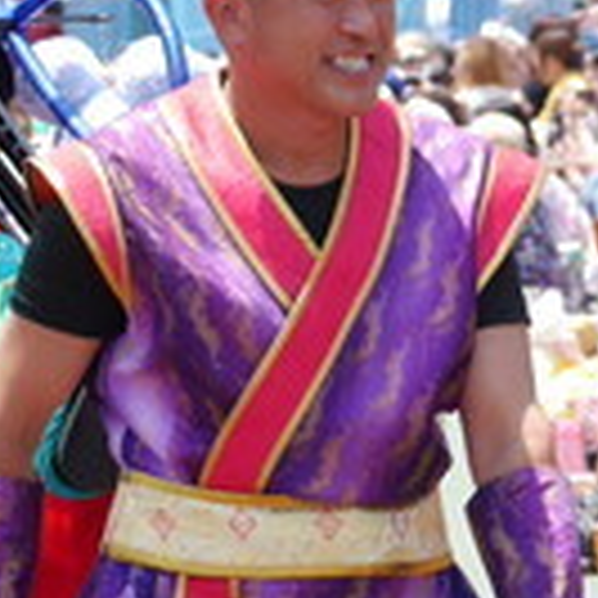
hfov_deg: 3.0
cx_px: -459
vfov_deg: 3.0
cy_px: 297
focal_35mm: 586
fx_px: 11453
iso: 160
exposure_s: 1/250
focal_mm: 69
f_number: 5.6
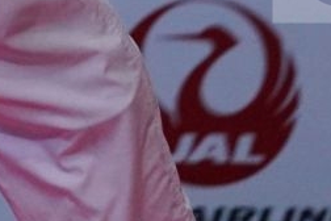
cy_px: -564
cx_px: -495
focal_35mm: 1426
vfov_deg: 1.0
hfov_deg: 1.4
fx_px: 13110
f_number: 2.8
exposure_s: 1/1000
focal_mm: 200
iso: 3200
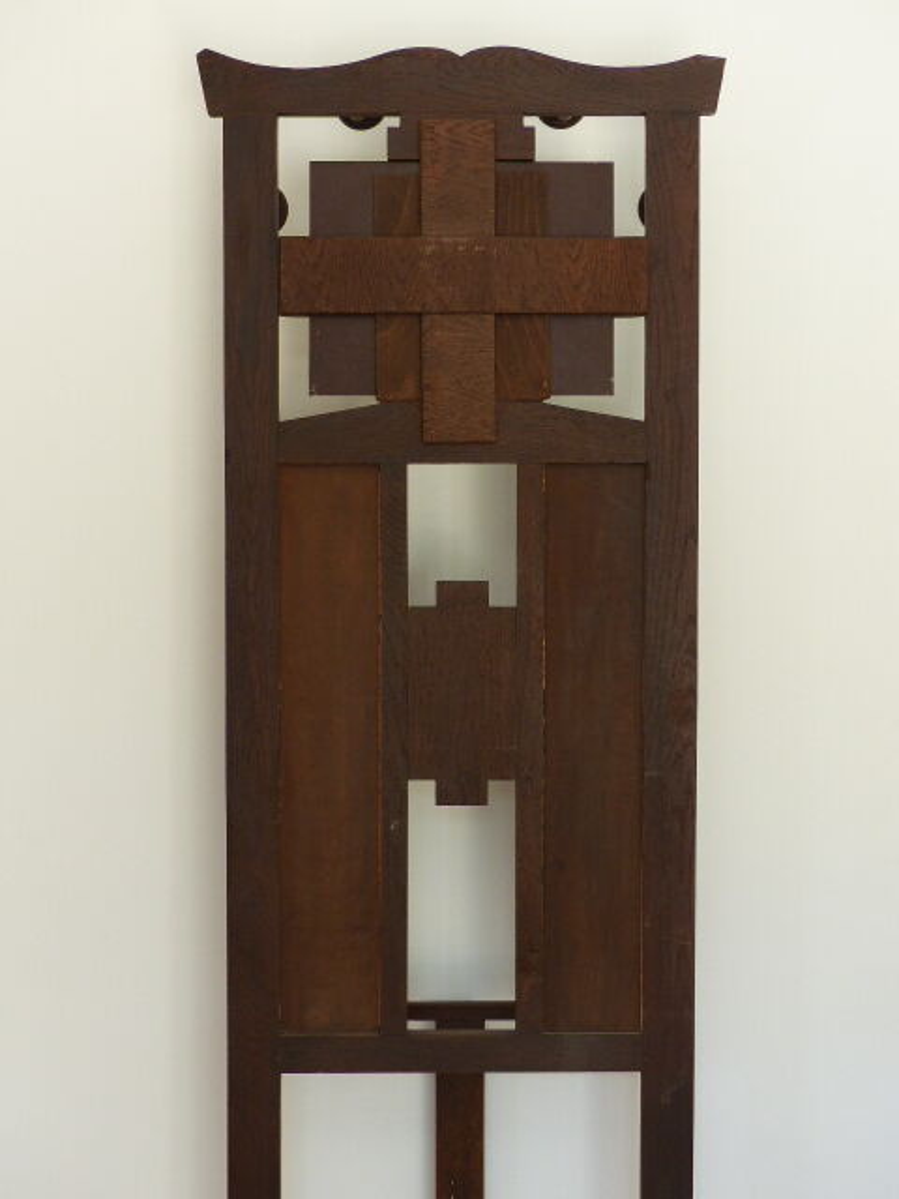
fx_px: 1524
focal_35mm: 44
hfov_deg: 32.9
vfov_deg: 42.9
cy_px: 600
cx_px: 450
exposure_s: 1/60
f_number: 2.8
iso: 125
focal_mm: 7.8
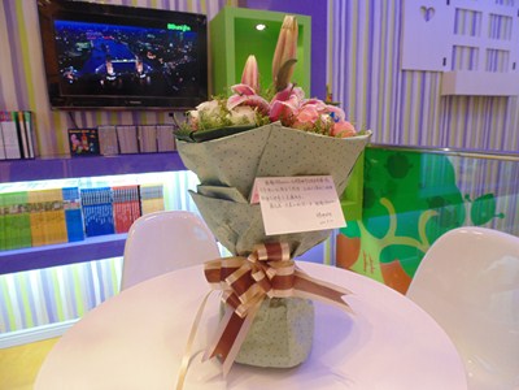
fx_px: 330
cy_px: 195
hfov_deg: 76.4
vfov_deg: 61.1
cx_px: 260
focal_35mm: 22
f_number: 3.1
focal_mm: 4
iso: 160
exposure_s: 1/30
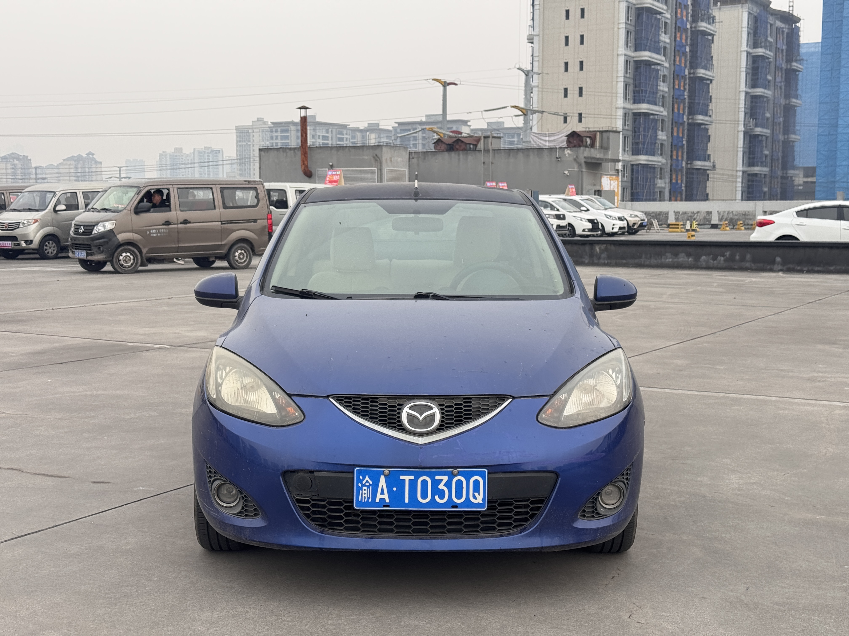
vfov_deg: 30.3
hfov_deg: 39.7
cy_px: 318
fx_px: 1177
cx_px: 424
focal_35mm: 48
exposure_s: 1/399
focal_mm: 6.76
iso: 64
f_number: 1.78
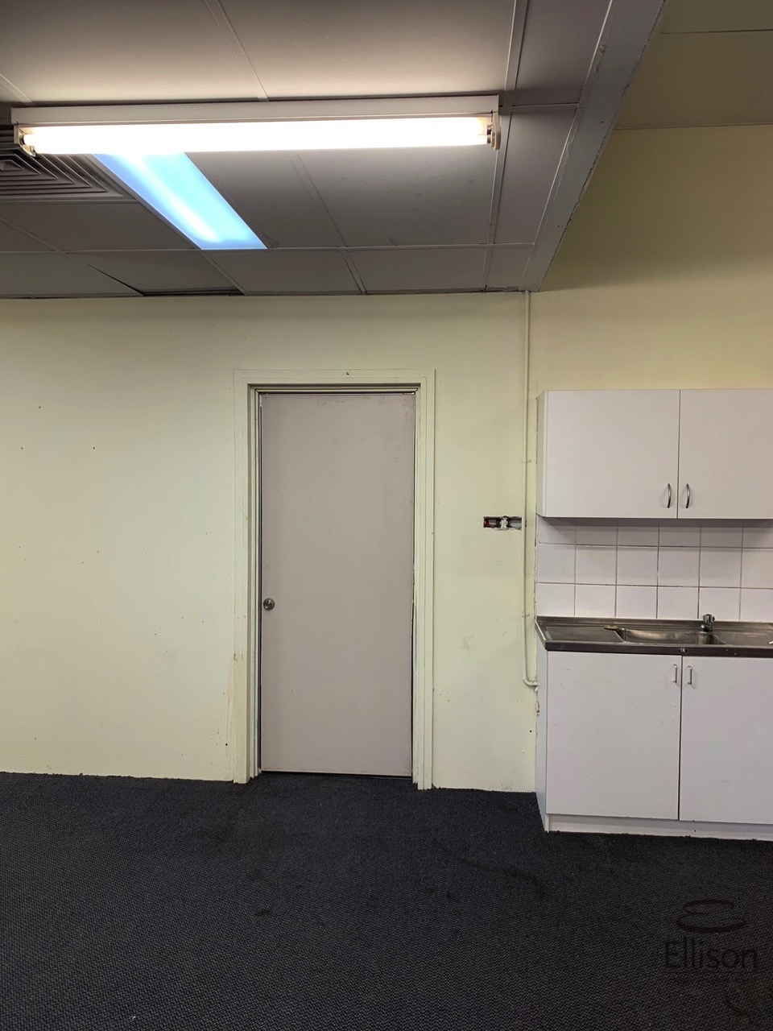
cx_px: 386
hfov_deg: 53.1
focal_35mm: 26
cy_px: 516
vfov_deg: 67.3
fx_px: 774
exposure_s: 1/100
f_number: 1.8
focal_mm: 4.25
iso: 80
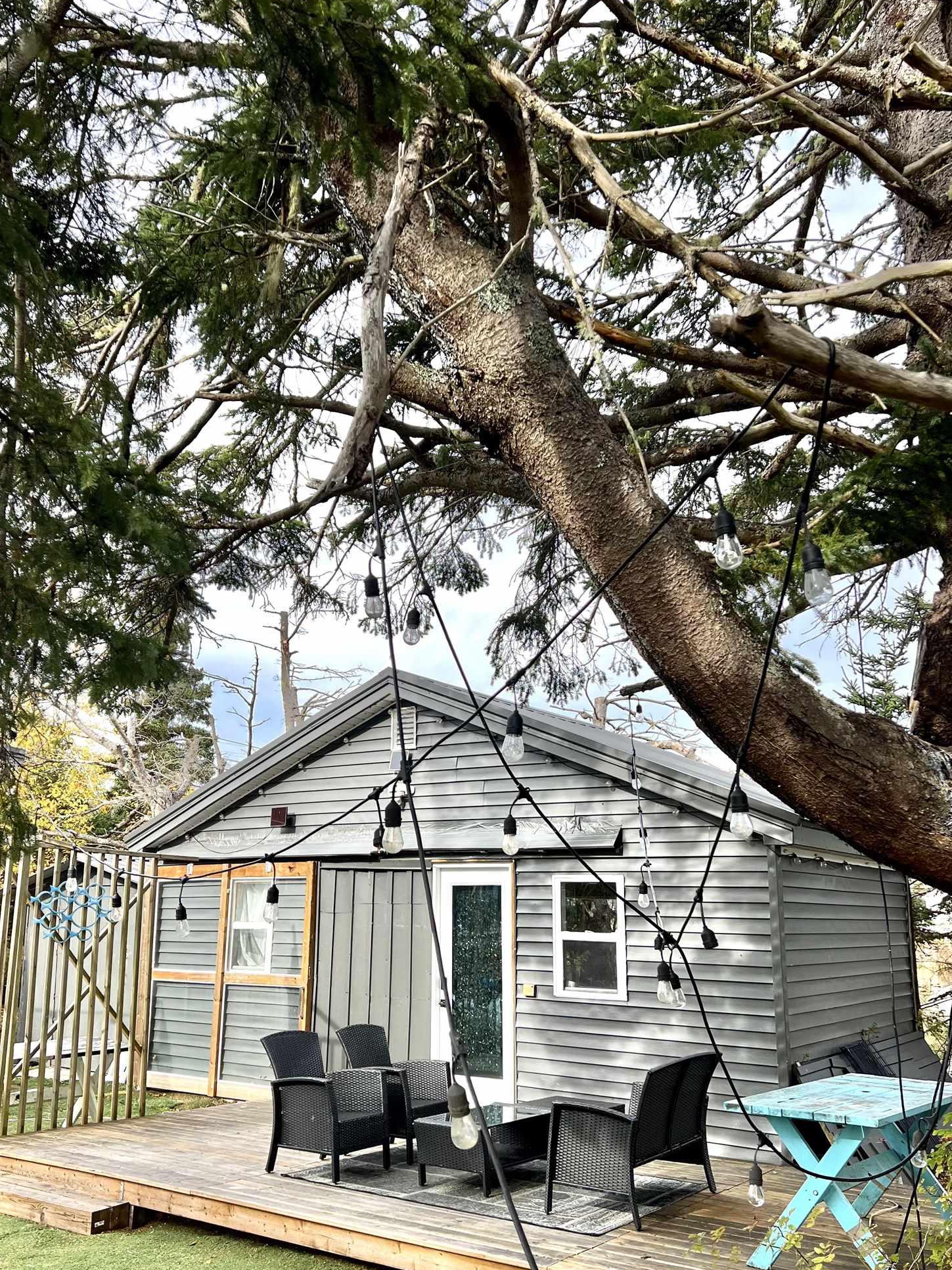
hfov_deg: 45.4
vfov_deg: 58.2
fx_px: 1137
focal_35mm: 31
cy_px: 696
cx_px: 436
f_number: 1.5
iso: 50
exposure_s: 1/949
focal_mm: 5.7
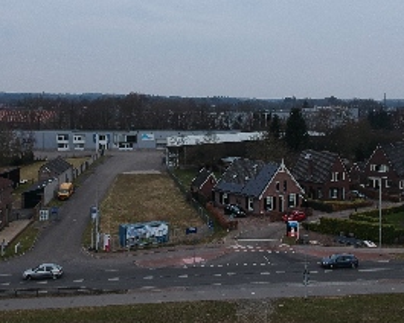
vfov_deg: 30.7
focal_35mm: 49
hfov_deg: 38.0
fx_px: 586
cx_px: 223
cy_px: 120
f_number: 2.6
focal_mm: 4.49
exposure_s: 1/800
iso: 100
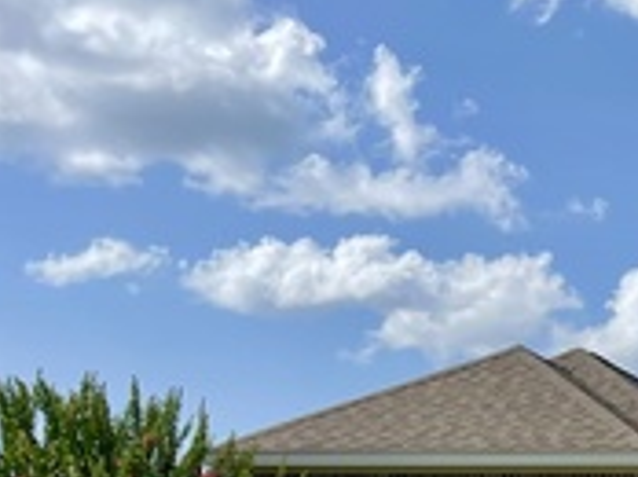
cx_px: 1170
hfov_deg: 17.2
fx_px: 1693
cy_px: 723
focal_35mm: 92
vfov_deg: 14.8
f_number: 1.6
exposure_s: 1/4049
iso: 32
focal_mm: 5.1
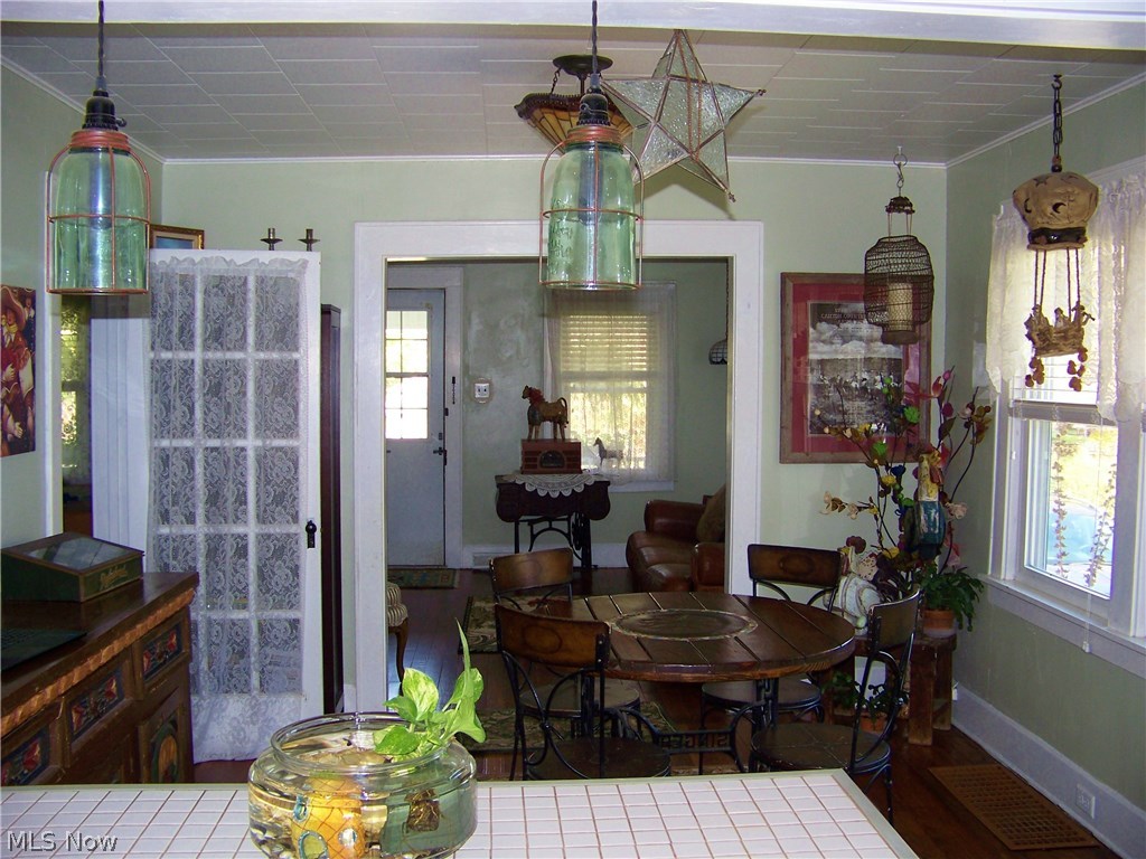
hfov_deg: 51.4
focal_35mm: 36
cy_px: 430
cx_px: 573
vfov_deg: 39.7
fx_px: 1192
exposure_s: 1/30
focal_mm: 5.85
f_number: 2.8
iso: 64
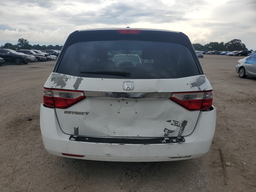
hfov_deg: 67.3
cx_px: 128
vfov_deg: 53.1
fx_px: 192
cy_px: 96
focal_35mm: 26
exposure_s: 1/1429
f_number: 1.5
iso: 50
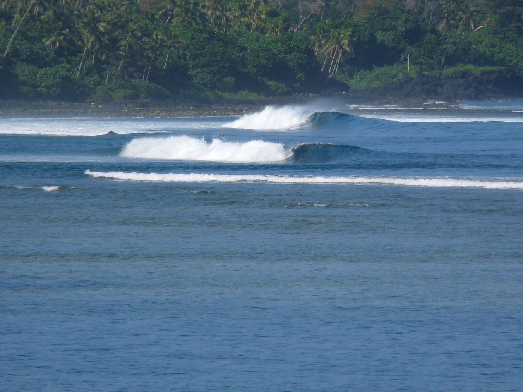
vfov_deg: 2.4
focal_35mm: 615
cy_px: 150
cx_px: 291
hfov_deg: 3.2
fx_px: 9292
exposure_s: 1/500
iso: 100
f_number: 6.3
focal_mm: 86.4
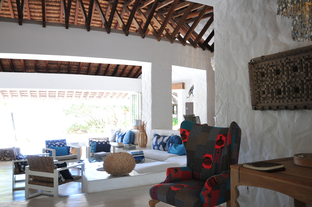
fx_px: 286
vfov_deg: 39.9
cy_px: 104
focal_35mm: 33
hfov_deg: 57.3
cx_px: 156
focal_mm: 22
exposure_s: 1/40
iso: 200
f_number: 4
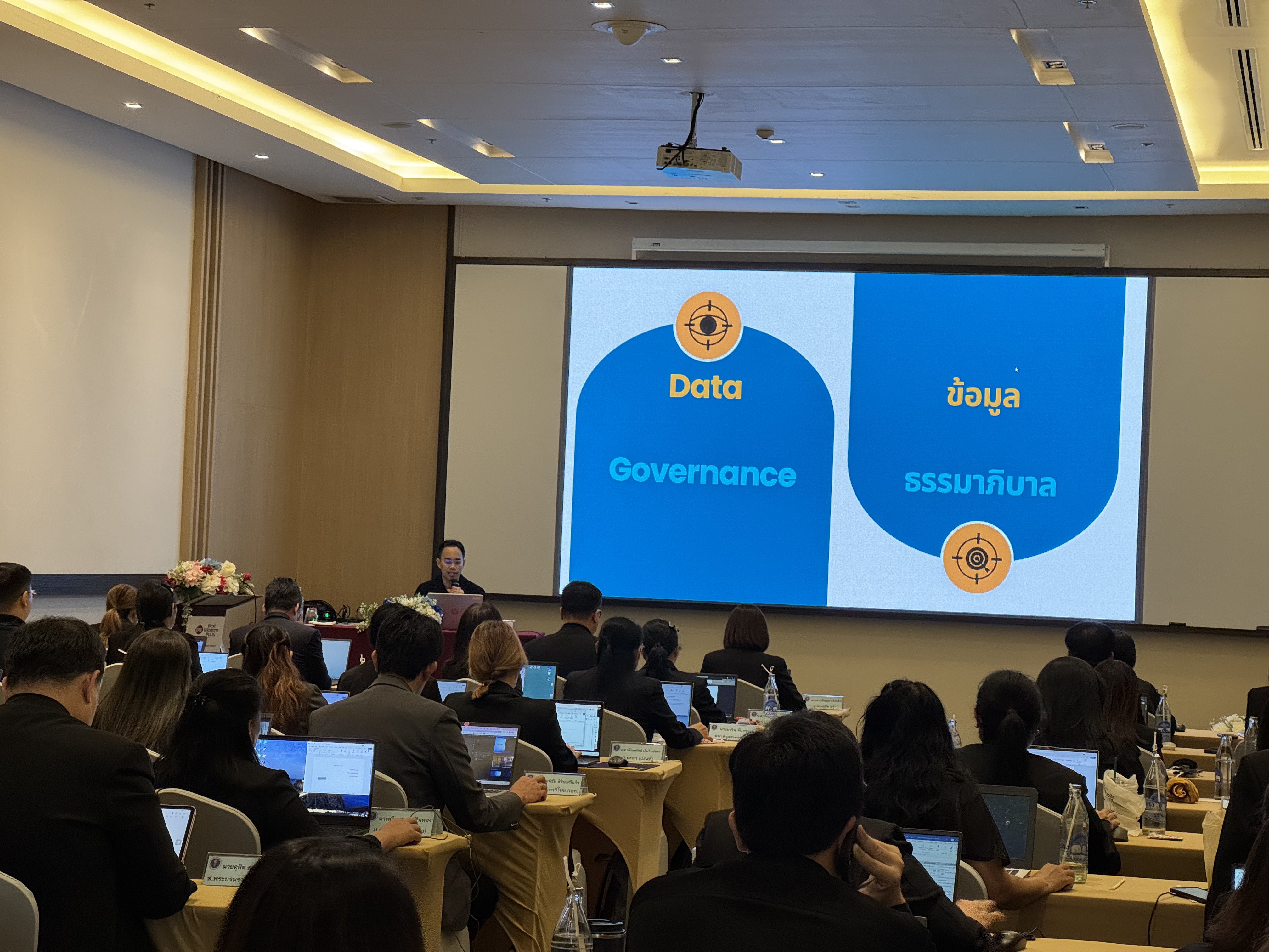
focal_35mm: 77
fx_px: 2823
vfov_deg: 19.1
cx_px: 634
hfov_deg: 25.3
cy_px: 476
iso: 320
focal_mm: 9
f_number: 2.8
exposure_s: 1/50
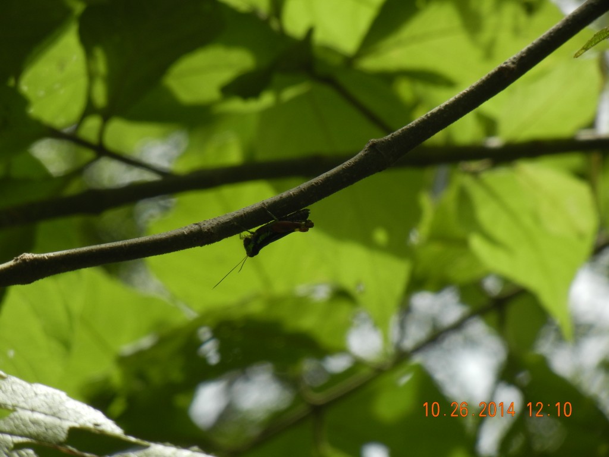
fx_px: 5278
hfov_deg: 6.6
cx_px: 304
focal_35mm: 300
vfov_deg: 5.0
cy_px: 228
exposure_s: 1/614
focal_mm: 54
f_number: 5.6
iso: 160
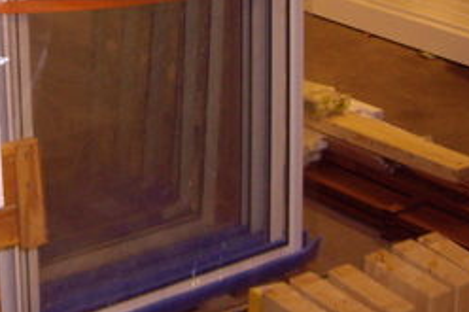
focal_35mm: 102
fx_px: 1328
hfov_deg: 19.5
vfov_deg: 13.1
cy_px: -32
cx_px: 8
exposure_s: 1/40
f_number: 2.7
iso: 200
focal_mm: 6.2
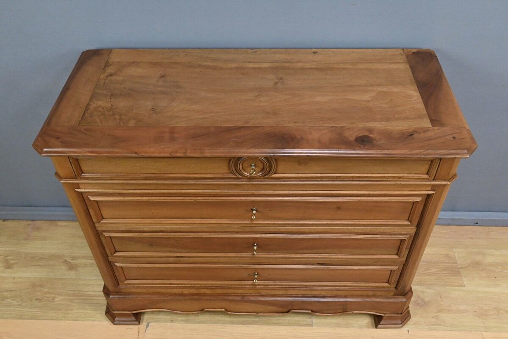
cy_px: 170
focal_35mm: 33
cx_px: 254
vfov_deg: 40.0
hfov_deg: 57.2
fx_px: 466
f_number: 9
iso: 8000
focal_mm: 33
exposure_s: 1/80
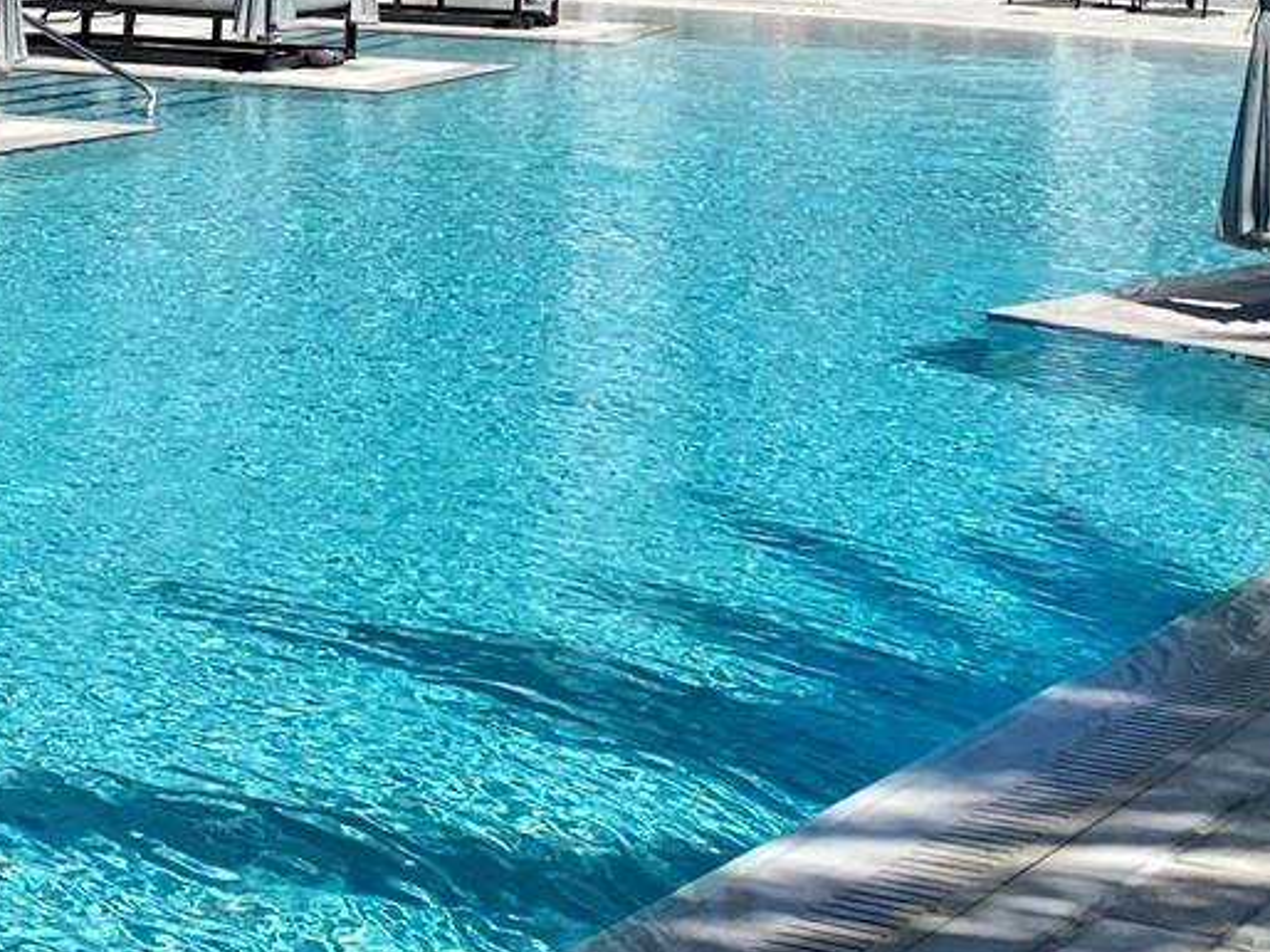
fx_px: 2970
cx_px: 598
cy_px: -509
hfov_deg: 24.1
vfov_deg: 16.5
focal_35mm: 81
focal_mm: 4.25
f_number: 1.8
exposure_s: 1/4444
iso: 32
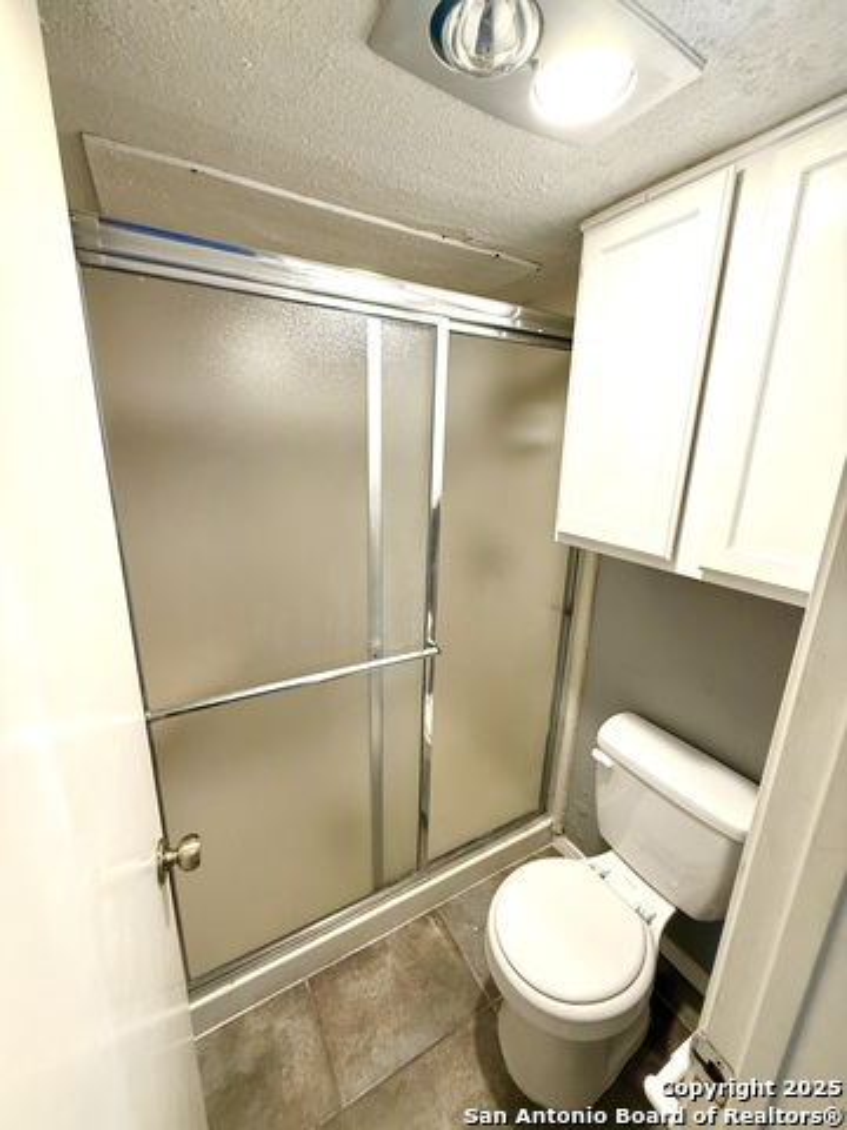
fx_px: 457
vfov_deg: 102.1
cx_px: 424
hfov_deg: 85.7
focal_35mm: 14
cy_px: 565
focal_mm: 2.22
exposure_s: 1/120
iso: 320
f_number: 2.2
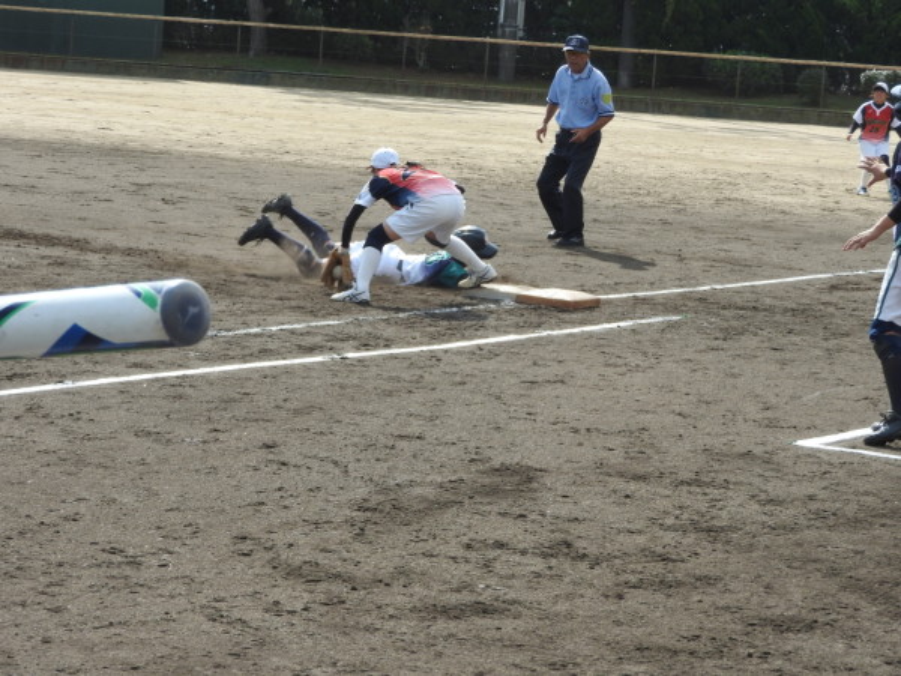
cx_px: 450
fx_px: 2993
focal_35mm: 115
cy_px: 338
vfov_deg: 12.9
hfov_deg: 17.1
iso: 100
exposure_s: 1/500
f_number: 5
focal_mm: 20.6
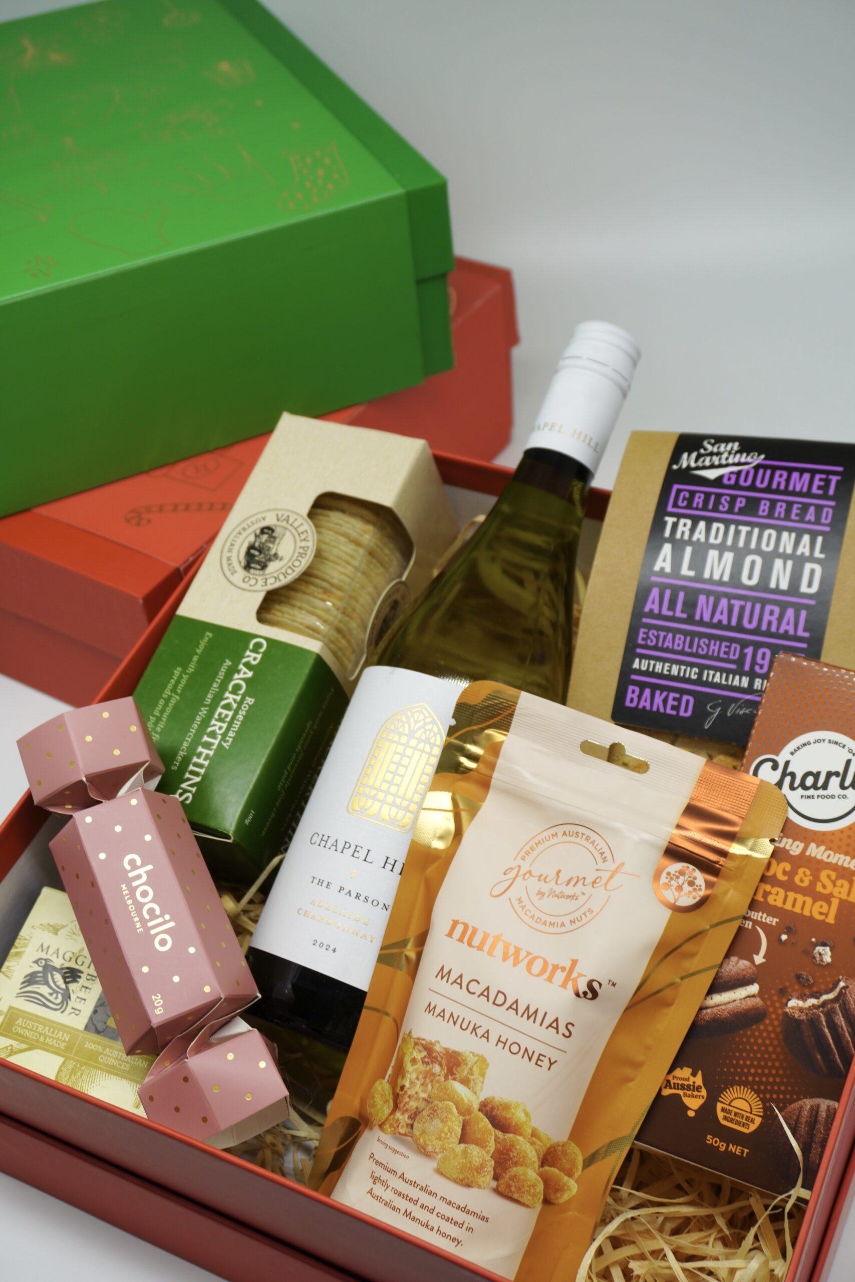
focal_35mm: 42
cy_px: 641
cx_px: 428
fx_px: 1496
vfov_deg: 46.4
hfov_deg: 31.9
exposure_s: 1/80
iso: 100
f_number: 5.6
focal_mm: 28
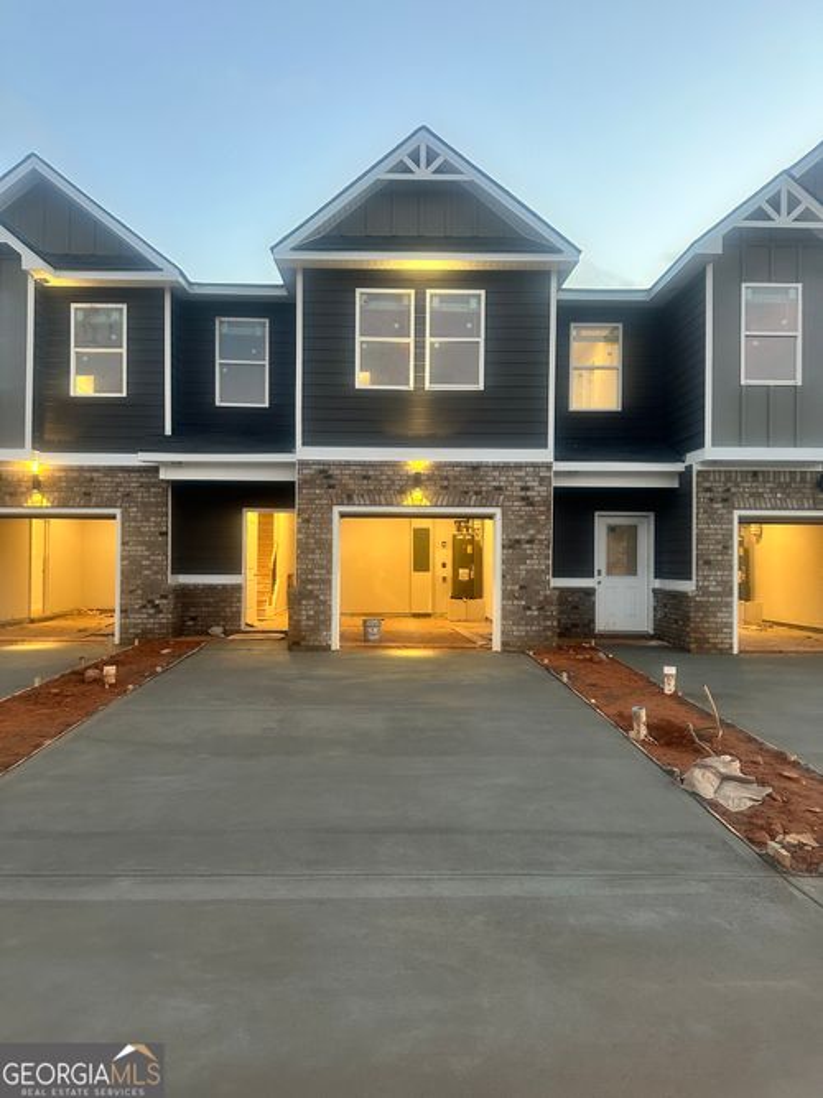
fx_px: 761
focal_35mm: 24
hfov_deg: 56.8
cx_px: 412
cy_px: 549
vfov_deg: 71.6
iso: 250
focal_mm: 6.86
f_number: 1.78
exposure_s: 1/60
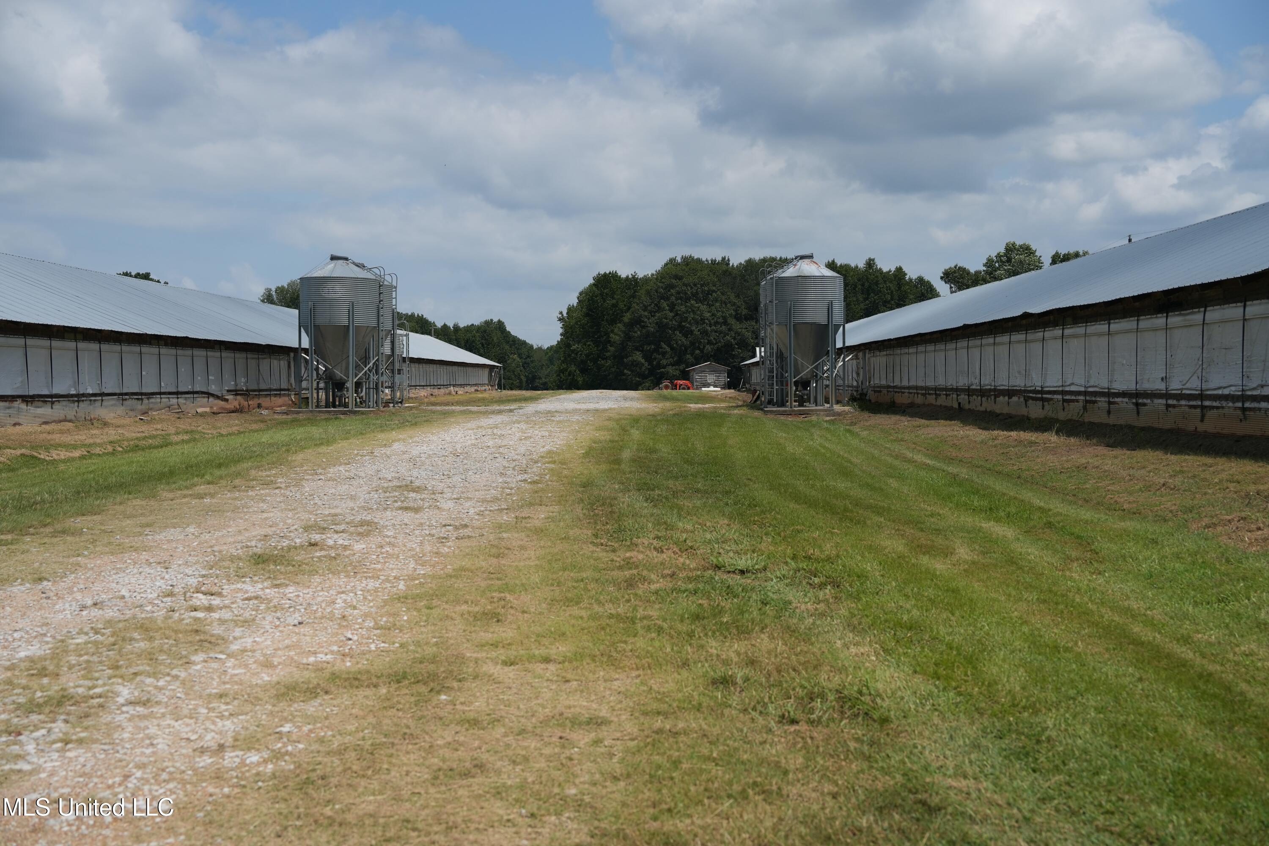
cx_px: 634
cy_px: 423
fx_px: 1480
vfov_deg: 31.9
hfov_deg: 46.4
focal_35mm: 42
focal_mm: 42
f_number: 4
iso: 320
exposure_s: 1/5000
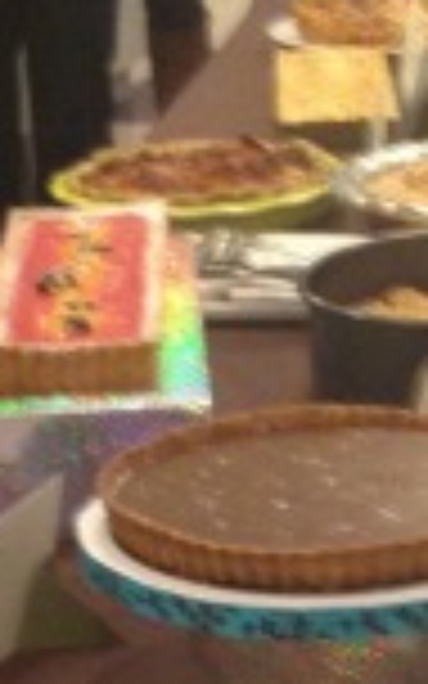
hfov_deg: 8.0
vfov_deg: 12.3
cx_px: 302
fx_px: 3042
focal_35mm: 163
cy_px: 956
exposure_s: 1/20
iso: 250
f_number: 2.4
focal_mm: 4.28
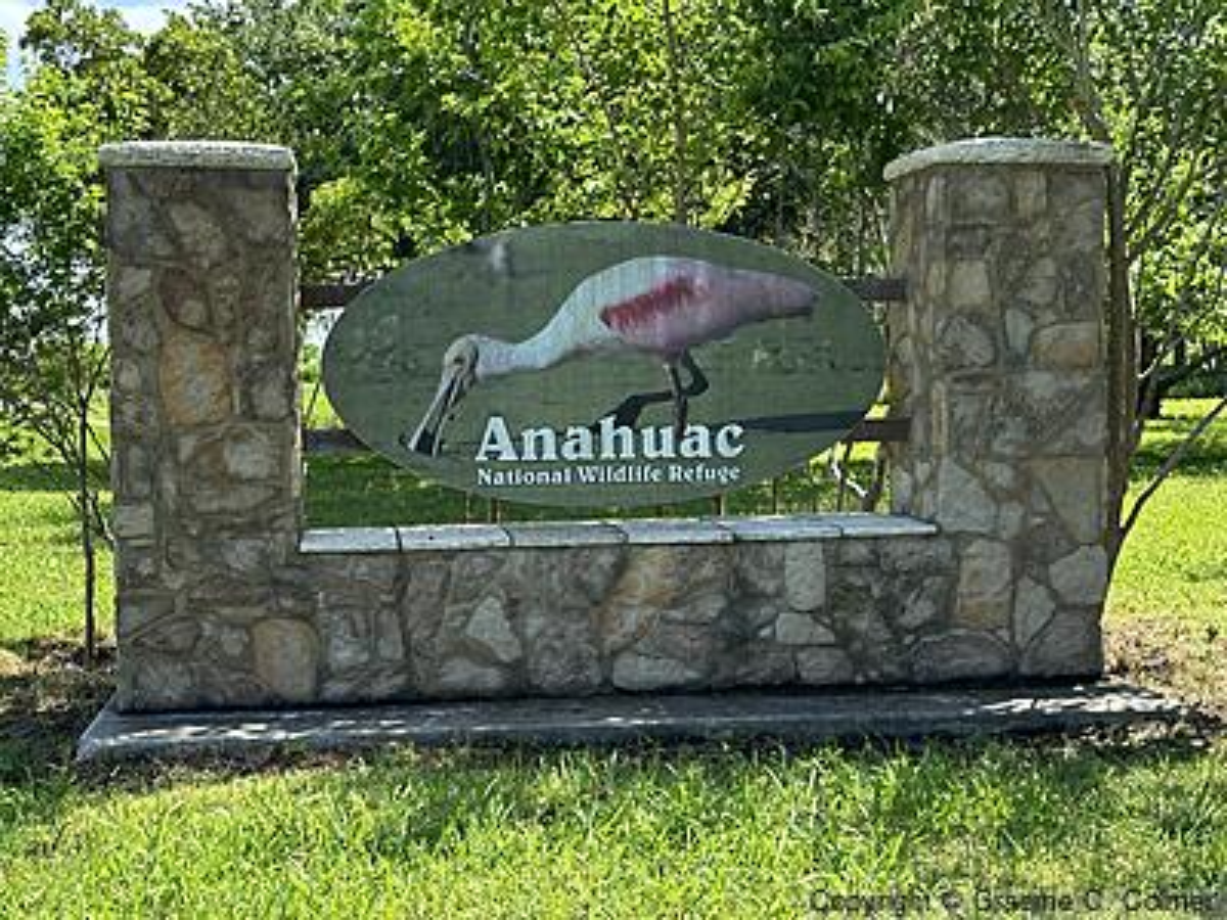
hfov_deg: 39.7
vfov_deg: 30.3
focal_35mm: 48
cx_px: 614
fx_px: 1701
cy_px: 460
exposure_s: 1/1050
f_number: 1.78
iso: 64
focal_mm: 6.86
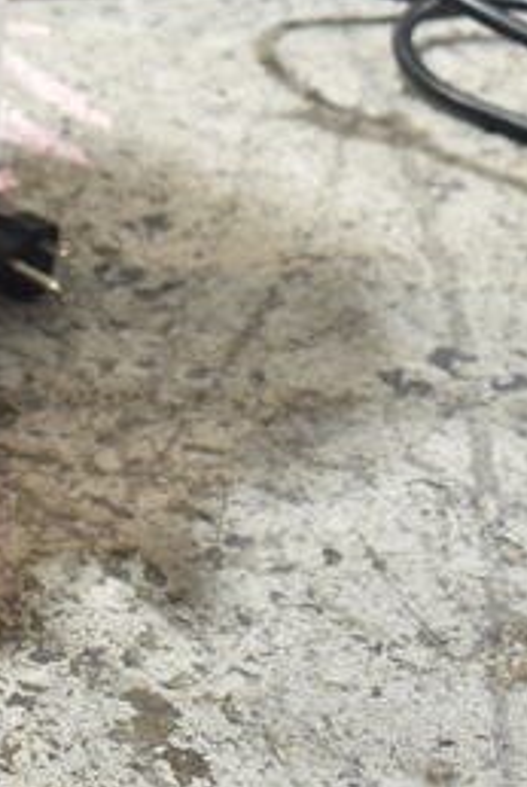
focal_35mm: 159
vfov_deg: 12.3
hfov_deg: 8.4
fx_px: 3477
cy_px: -401
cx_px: -366
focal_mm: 30
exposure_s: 1/50
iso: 720
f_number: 4.2
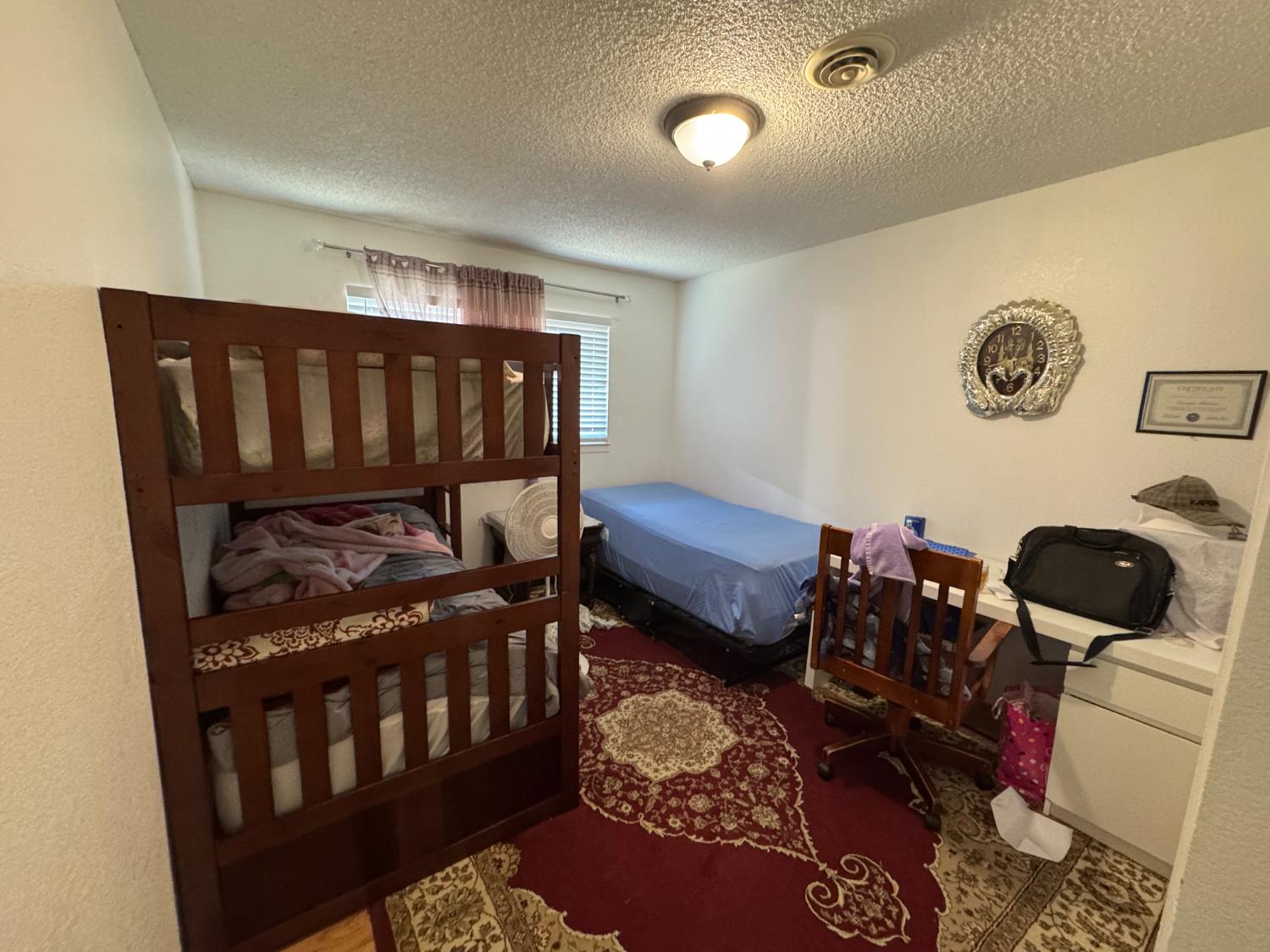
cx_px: 635
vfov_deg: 85.7
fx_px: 514
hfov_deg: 102.1
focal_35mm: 14
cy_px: 476
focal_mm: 2.22
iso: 640
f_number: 2.2
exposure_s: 1/60
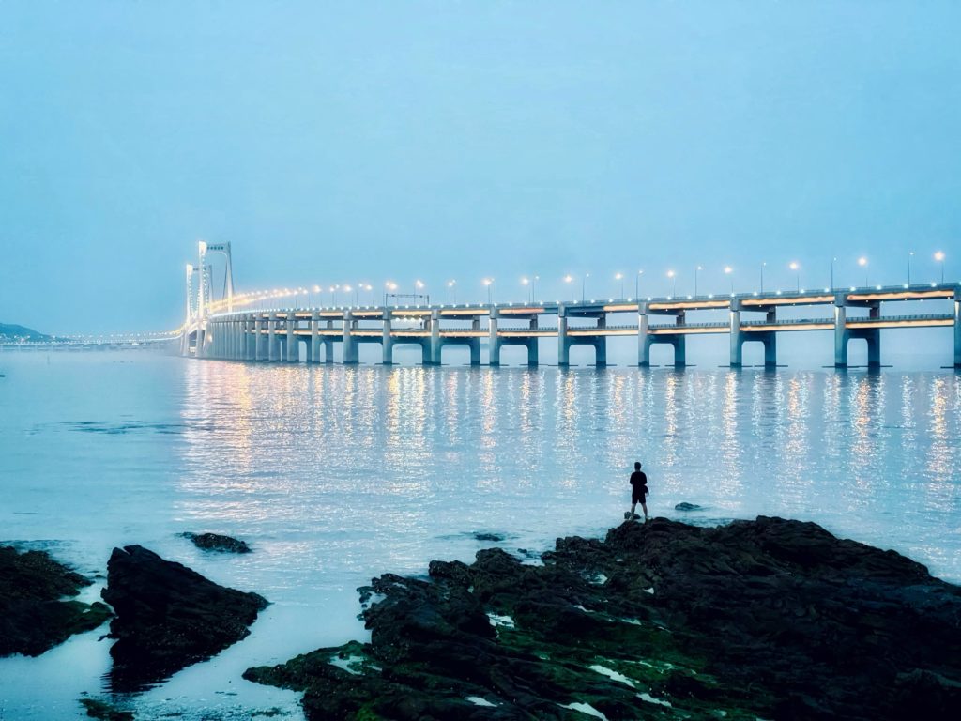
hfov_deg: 30.3
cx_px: 480
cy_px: 360
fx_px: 1777
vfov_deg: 22.9
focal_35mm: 64
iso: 640
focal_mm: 7.5
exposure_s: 1/60
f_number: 2.2
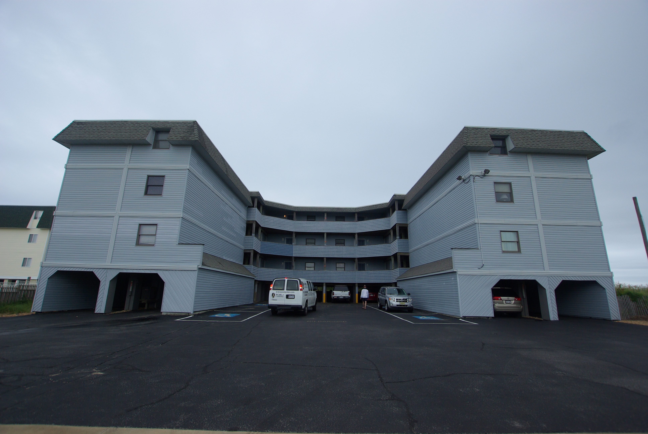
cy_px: 217
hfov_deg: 100.3
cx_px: 324
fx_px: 270
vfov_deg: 77.5
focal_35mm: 15
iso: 200
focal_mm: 10
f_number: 4.5
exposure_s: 1/750
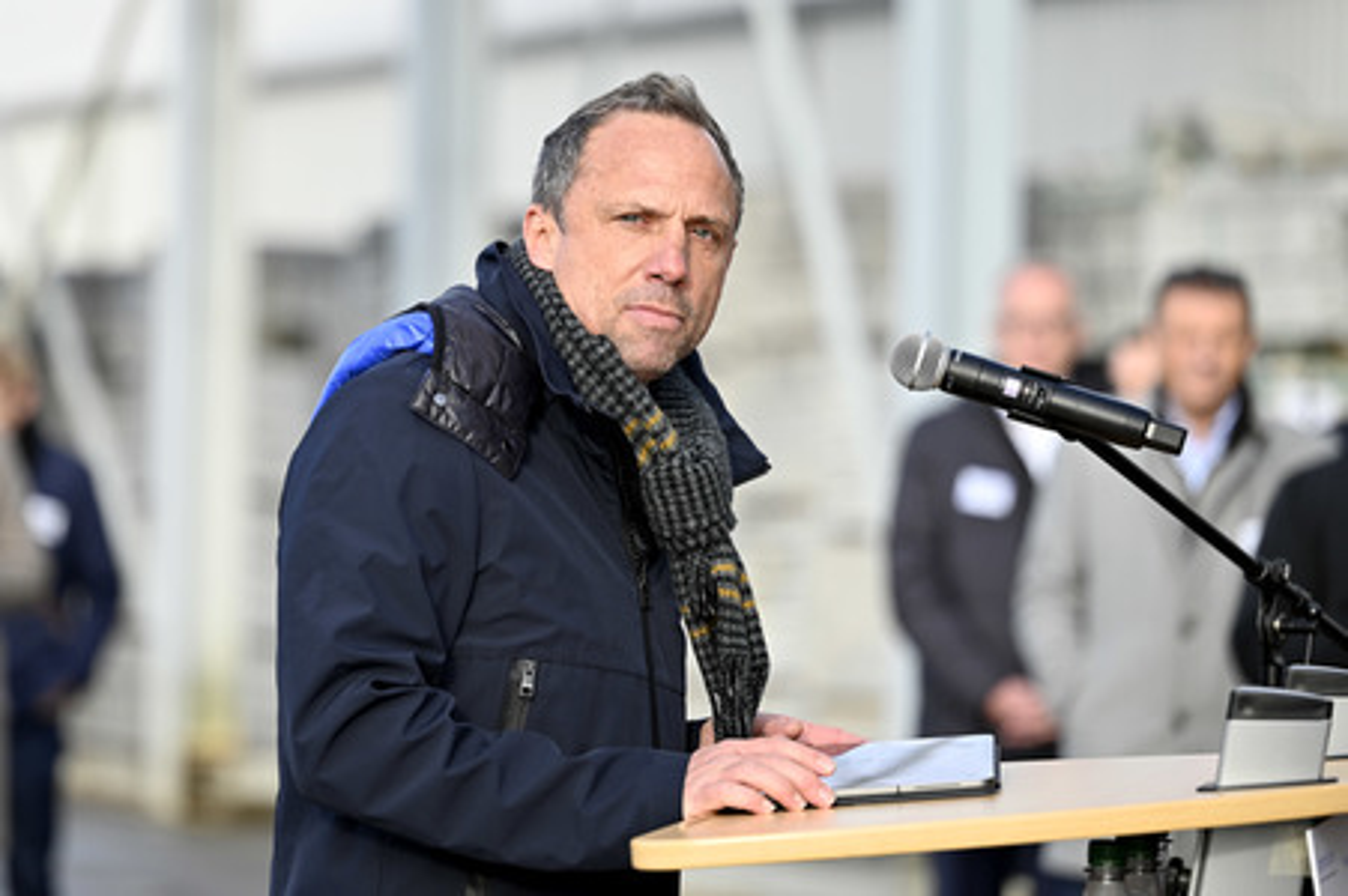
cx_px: 674
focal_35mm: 130
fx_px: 4864
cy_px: 448
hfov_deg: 15.8
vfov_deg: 10.5
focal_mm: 130
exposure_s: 1/500
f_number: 2.8
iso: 80
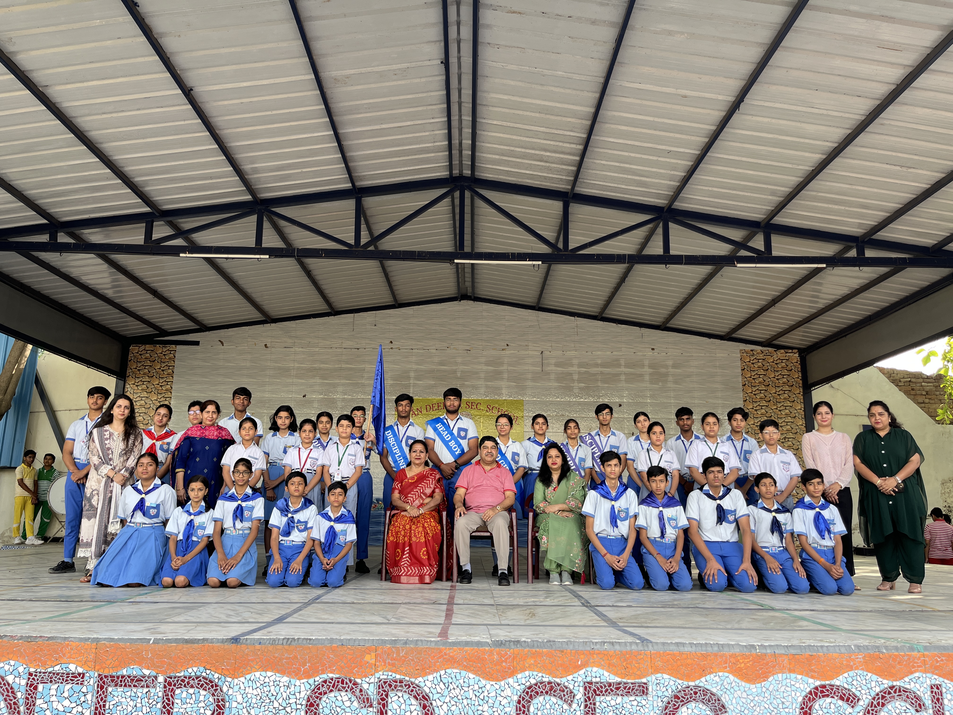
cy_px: 358
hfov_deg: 67.3
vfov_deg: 53.1
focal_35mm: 26
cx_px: 476
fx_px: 716
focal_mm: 5.1
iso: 40
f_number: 1.6
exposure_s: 1/189
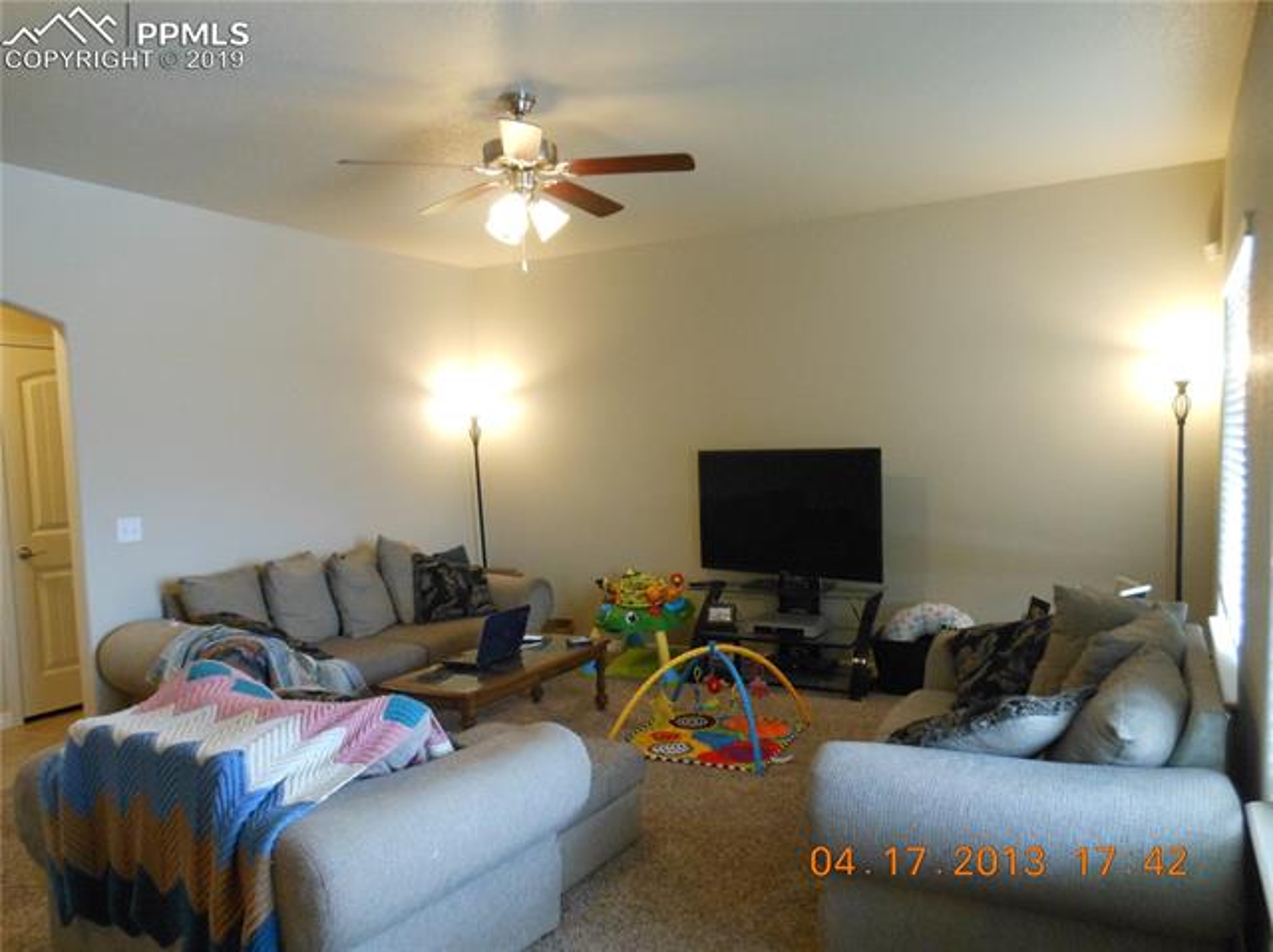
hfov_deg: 69.4
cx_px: 636
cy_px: 476
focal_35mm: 25
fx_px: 919
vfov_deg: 54.8
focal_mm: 4.5
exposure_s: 1/20
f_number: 3.2
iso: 400
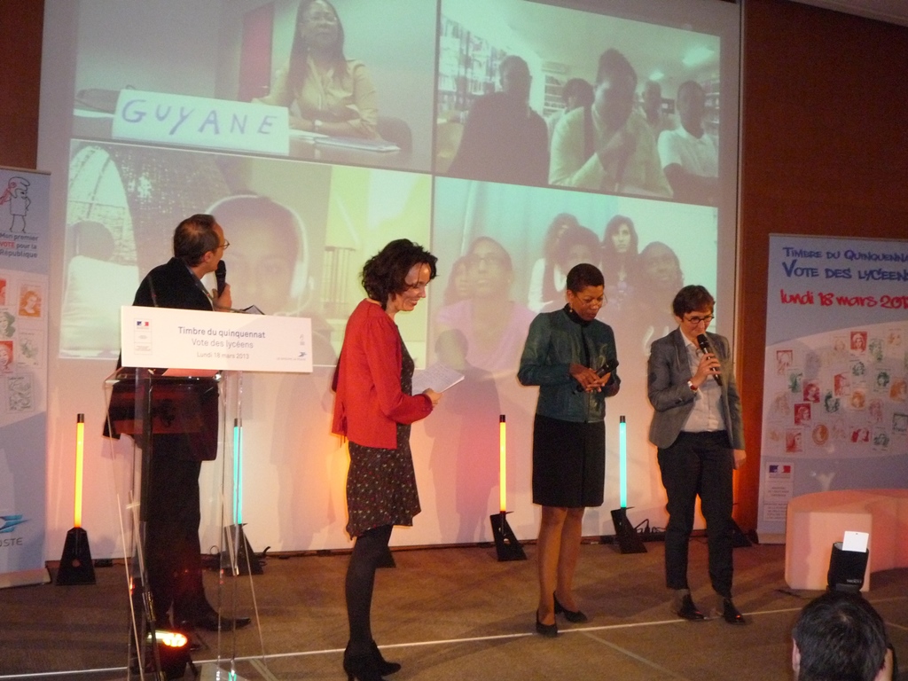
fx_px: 1154
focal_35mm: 44
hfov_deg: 42.9
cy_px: 340
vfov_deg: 32.9
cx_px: 454
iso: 500
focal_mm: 7.8
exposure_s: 1/40
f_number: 4.3
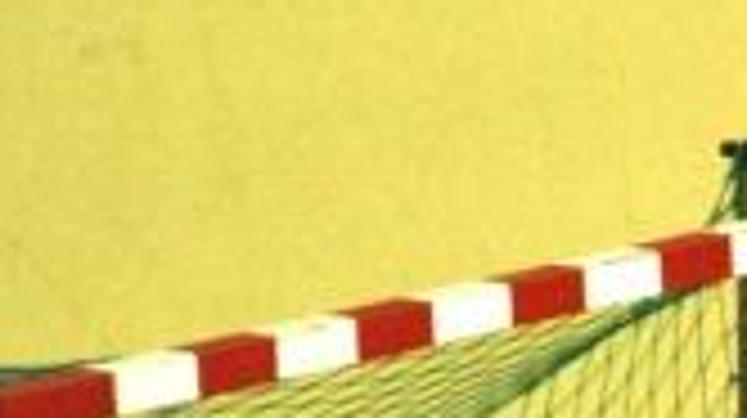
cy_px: 1130
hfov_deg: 3.1
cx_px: 2138
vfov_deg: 1.8
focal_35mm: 678
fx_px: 13417
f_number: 4.5
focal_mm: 70
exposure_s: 1/60
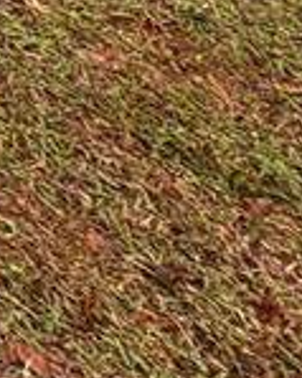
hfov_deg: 8.0
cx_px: -931
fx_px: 1051
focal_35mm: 94
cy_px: -589
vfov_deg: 13.4
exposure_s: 1/144
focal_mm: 2.22
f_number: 2.2
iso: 40
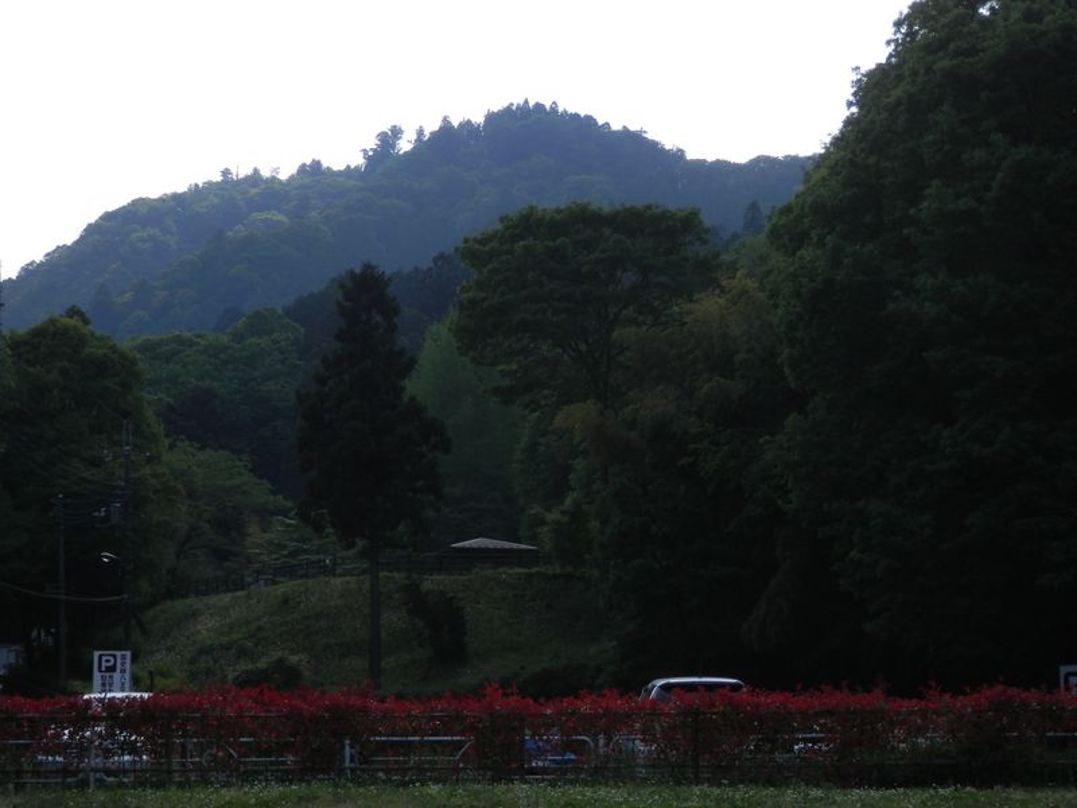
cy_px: 404
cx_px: 538
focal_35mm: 66
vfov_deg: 22.3
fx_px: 2053
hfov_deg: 29.4
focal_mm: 11.9
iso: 80
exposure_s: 1/640
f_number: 4.4
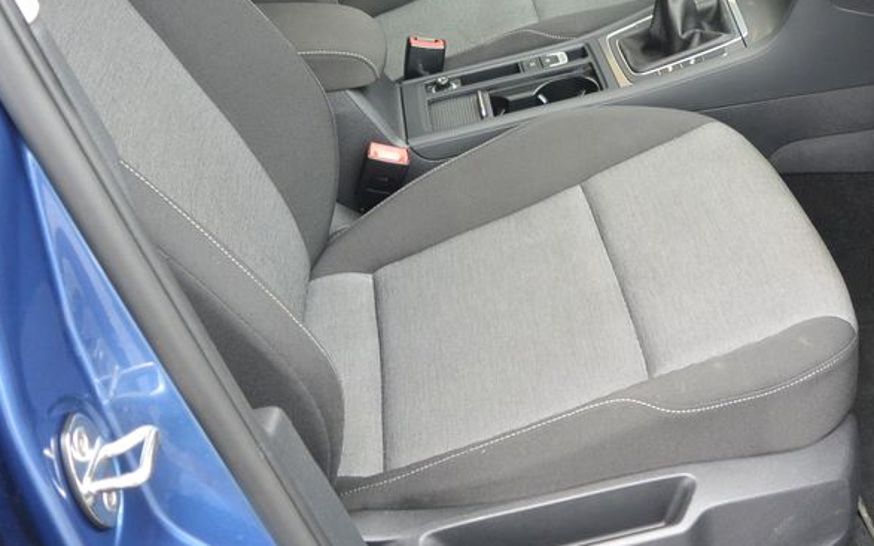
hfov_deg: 41.0
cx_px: 624
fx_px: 1143
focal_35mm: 48
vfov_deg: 26.5
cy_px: 132
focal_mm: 10
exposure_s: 1/50
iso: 200
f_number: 3.5
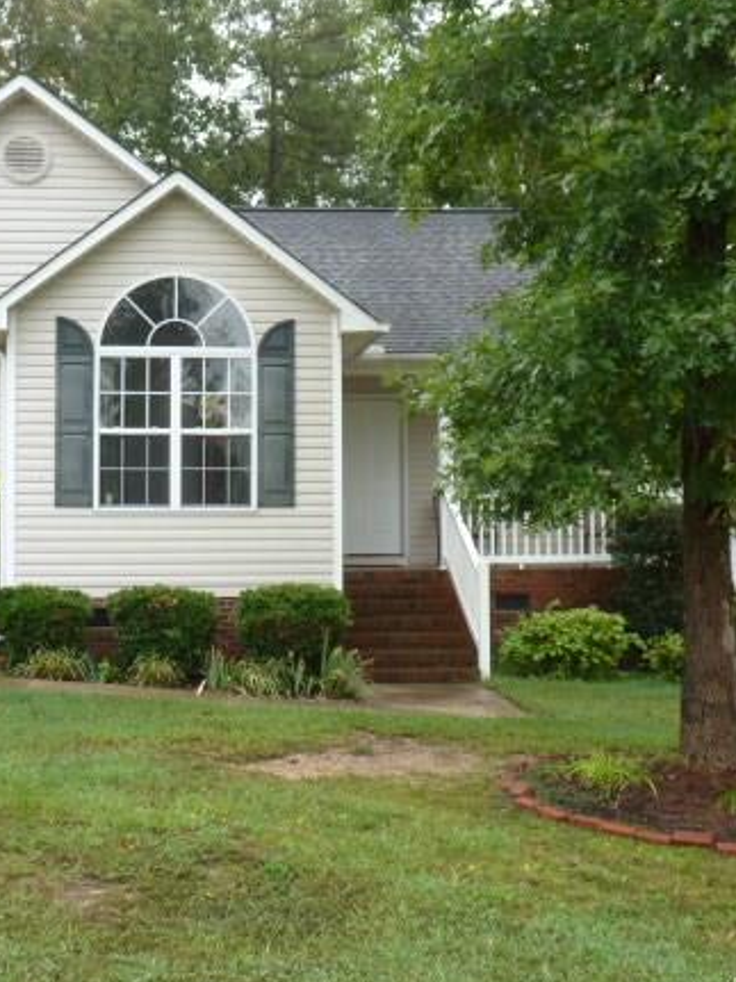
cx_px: 264
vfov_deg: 38.9
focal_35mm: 49
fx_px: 1390
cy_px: 463
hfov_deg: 29.5
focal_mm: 5.9
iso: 100
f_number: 4
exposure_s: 1/125
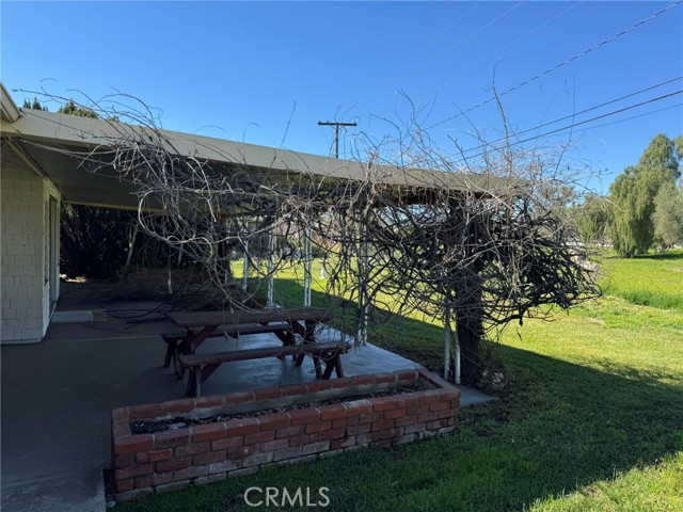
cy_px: 256
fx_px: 474
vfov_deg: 56.8
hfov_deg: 71.6
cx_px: 342
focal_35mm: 24
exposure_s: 1/2041
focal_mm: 6.76
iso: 80
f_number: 1.78
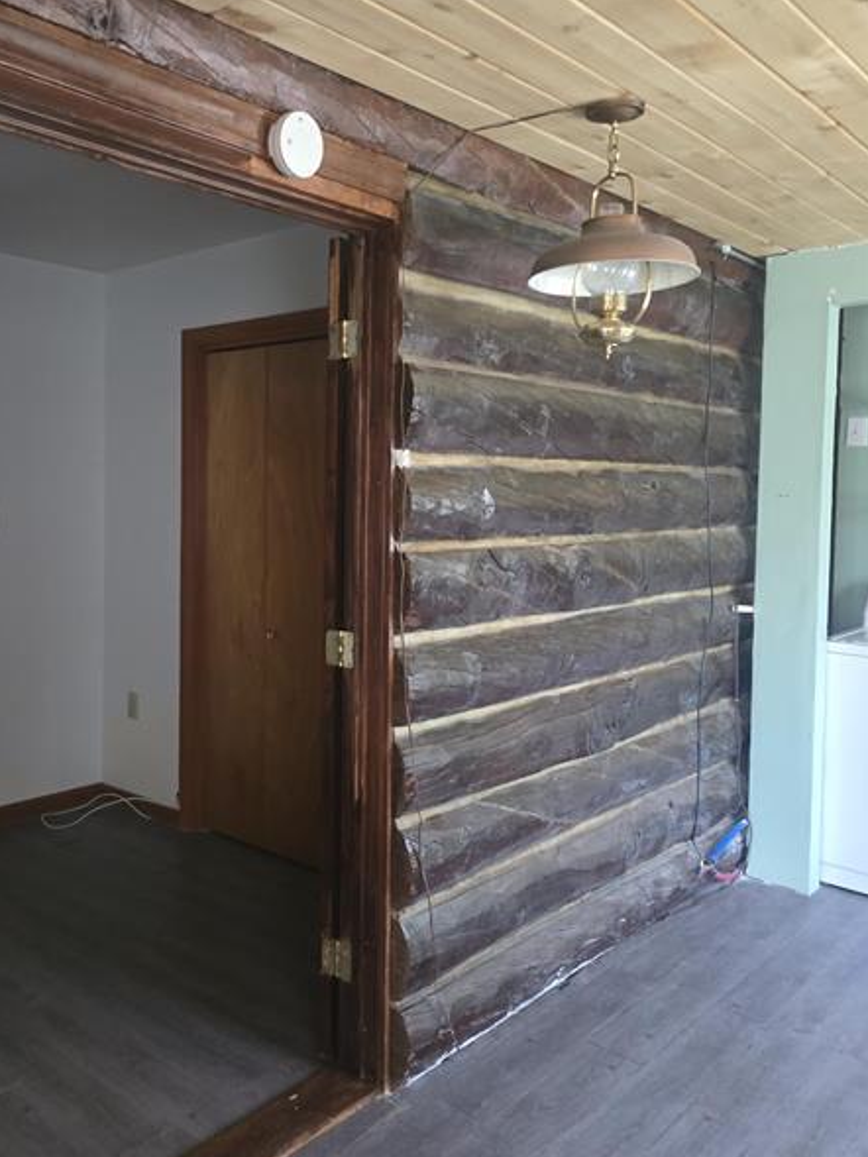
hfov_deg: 46.3
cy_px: 528
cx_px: 308
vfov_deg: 59.9
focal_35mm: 30
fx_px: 1003
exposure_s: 1/30
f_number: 1.7
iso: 1600
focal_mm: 6.3
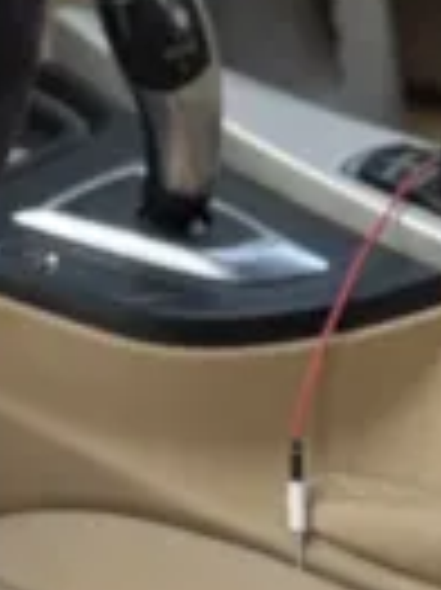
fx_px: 4492
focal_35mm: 264
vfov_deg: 7.2
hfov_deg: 5.5
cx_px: -292
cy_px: -608
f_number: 1.78
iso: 64
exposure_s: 1/484
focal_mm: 6.76
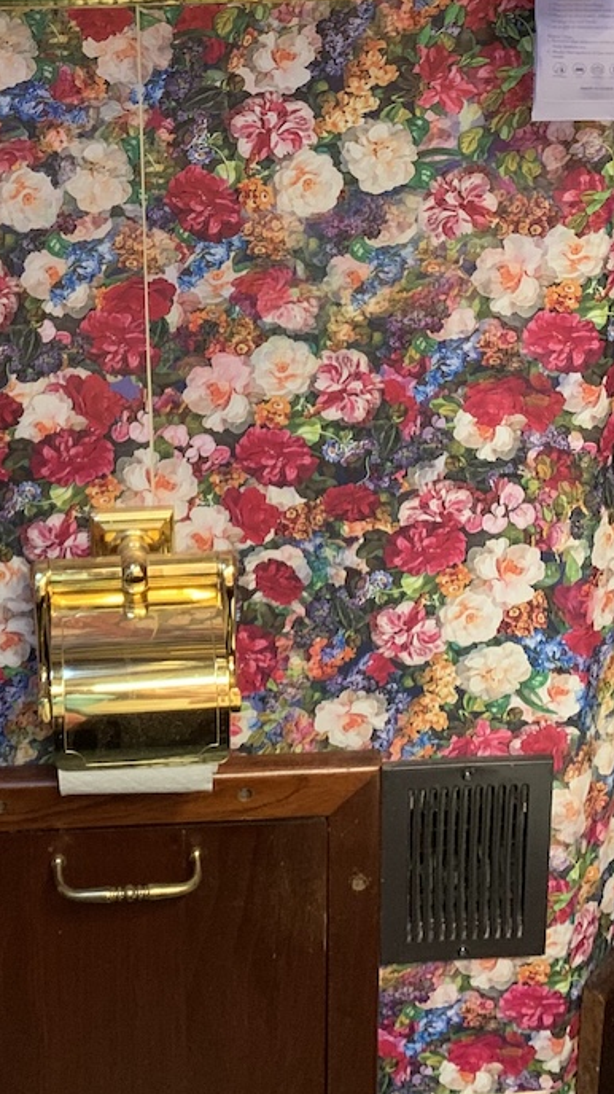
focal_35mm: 55
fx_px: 1593
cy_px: 80
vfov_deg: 35.3
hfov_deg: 21.5
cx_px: 95
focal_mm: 4.25
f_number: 1.8
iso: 500
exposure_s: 1/30
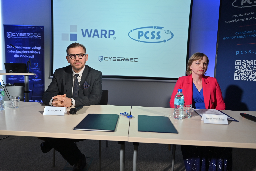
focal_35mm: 23
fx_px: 164
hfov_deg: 76.1
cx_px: 128
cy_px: 86
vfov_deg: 55.1
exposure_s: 1/250
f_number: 2.8
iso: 400
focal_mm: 23
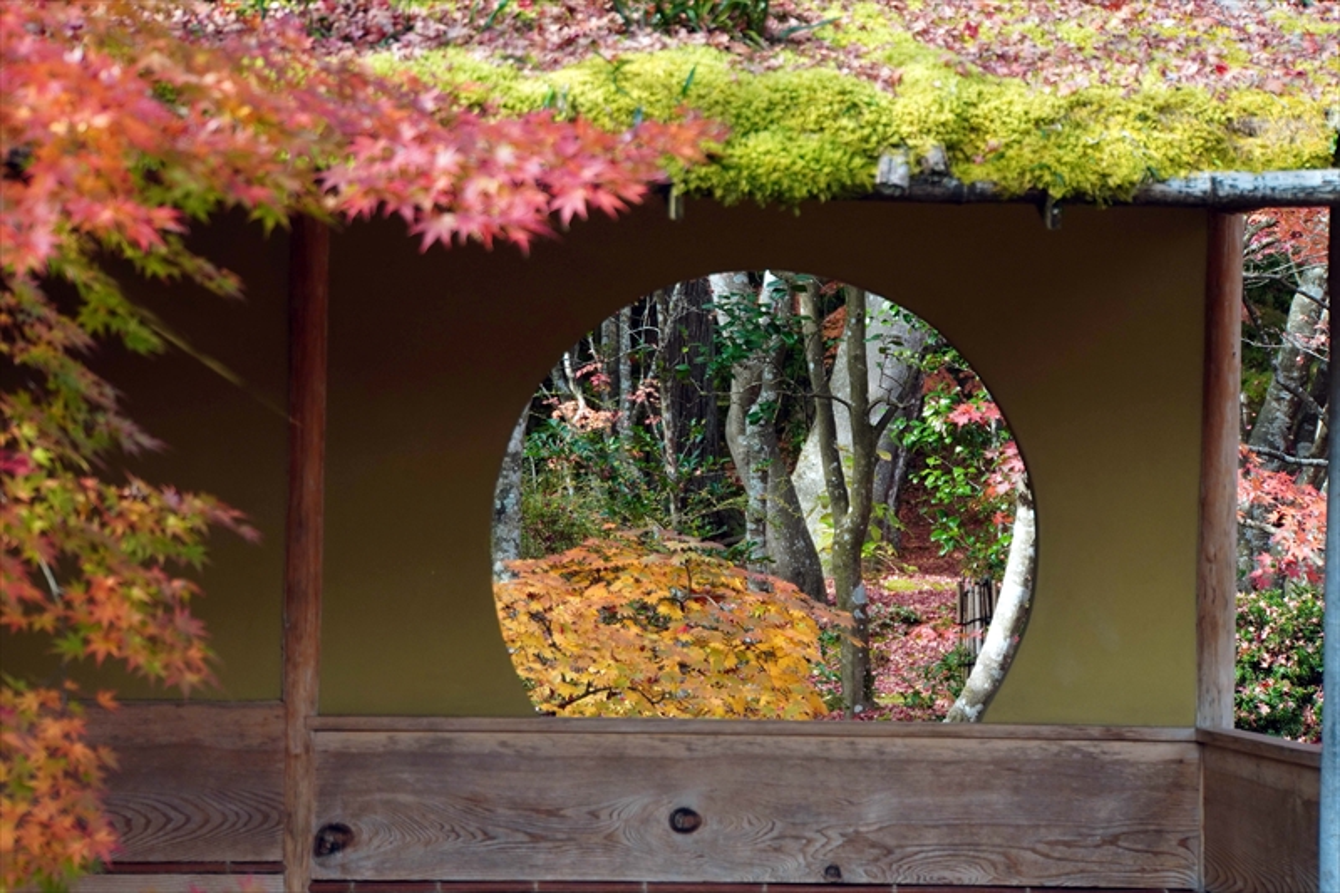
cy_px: 446
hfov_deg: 16.3
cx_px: 670
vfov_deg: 10.9
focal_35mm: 126
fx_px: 4683
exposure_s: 1/160
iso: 400
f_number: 6.3
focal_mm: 83.9
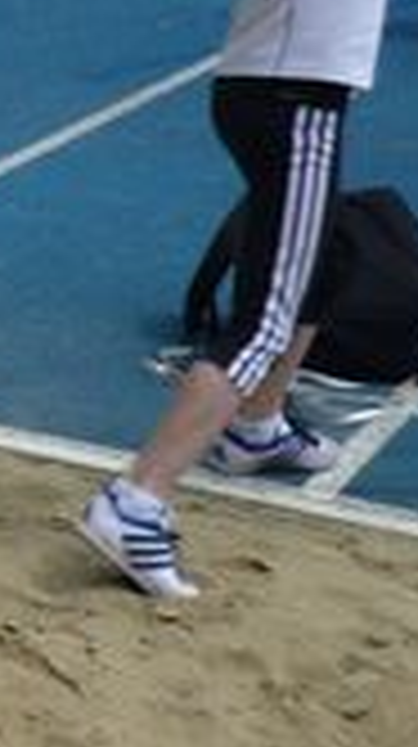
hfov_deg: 7.5
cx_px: -921
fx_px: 2747
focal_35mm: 139
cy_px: -4
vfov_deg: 15.2
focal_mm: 5.5
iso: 100
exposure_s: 1/125
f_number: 8
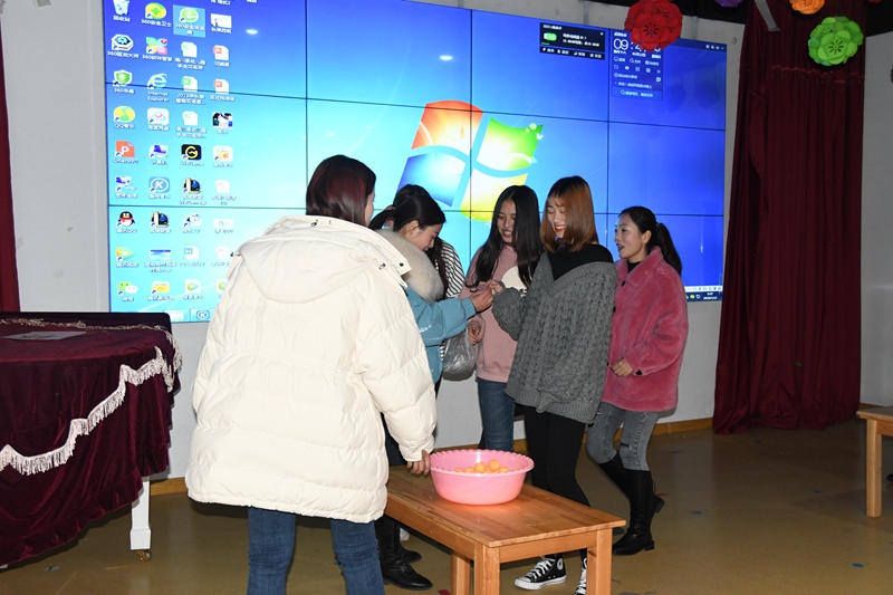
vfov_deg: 33.4
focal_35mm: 40
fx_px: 992
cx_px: 446
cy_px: 298
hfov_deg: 48.5
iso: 2000
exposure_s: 1/250
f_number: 4
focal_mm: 27
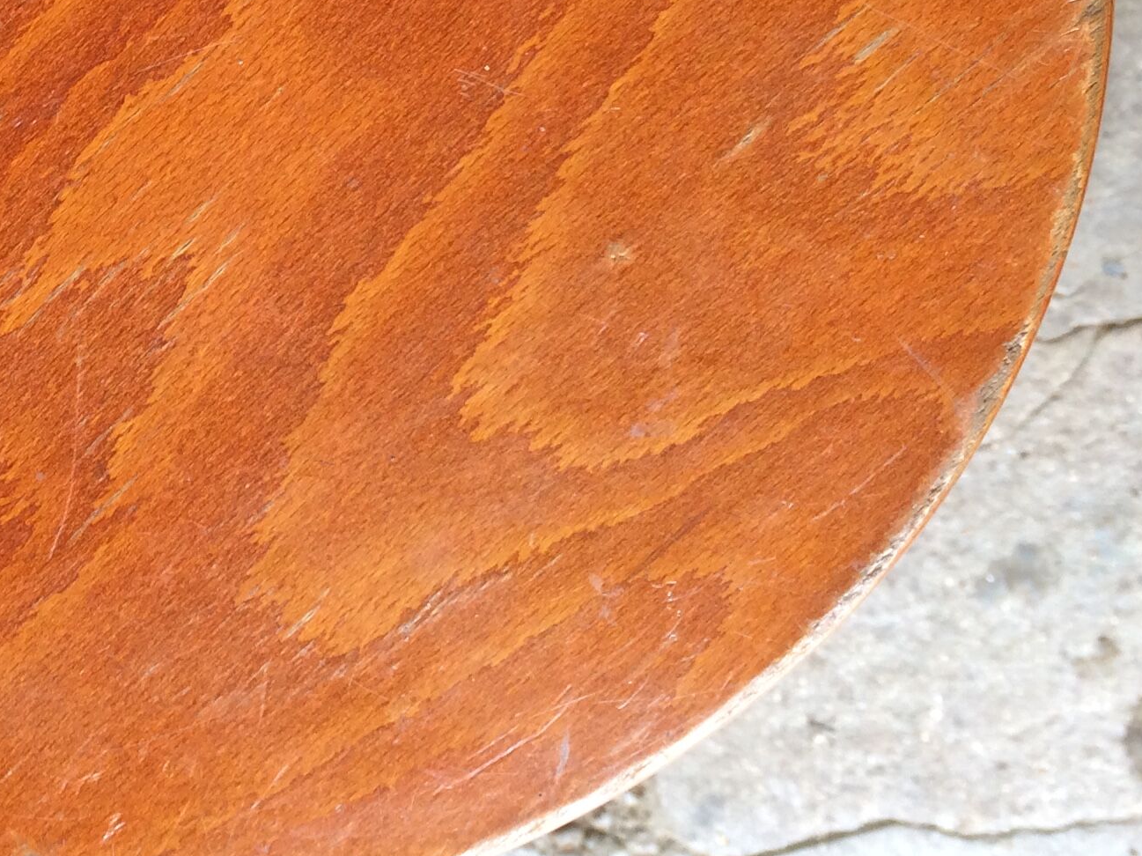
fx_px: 2408
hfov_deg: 25.8
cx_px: 95
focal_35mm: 73
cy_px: -88
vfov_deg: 19.3
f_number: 2.2
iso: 50
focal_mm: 4.15
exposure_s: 1/50
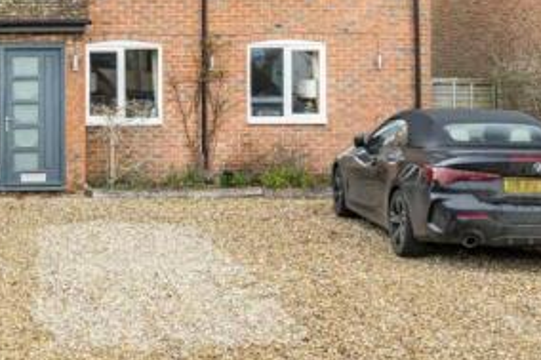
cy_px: 30
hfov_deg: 31.7
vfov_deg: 22.0
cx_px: 46
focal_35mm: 60
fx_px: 901
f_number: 8
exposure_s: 1/125
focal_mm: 26
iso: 2000
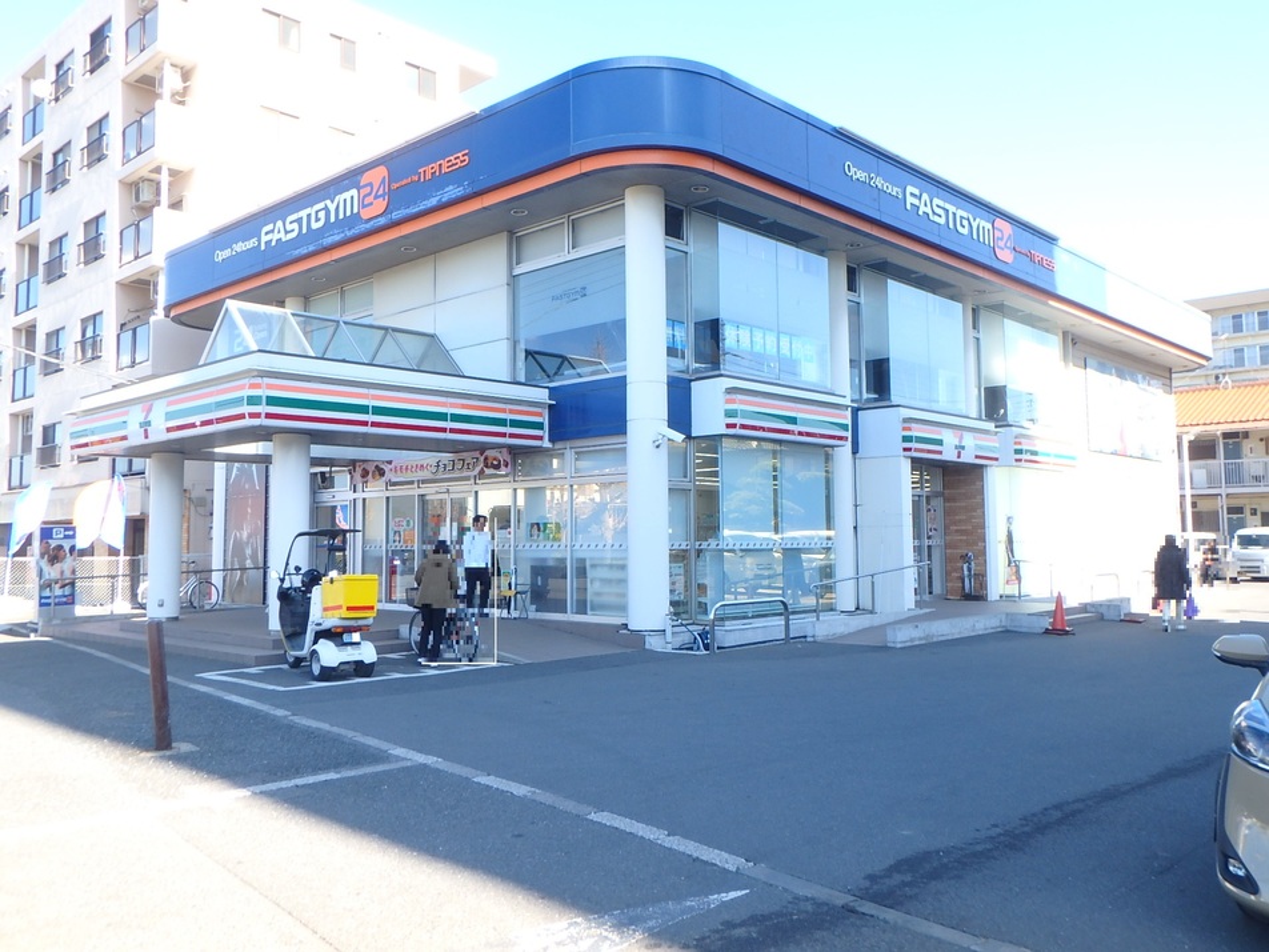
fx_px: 1063
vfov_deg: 48.2
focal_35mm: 29
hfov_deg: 61.7
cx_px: 634
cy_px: 476
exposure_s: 1/125
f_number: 4.6
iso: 125
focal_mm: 5.2
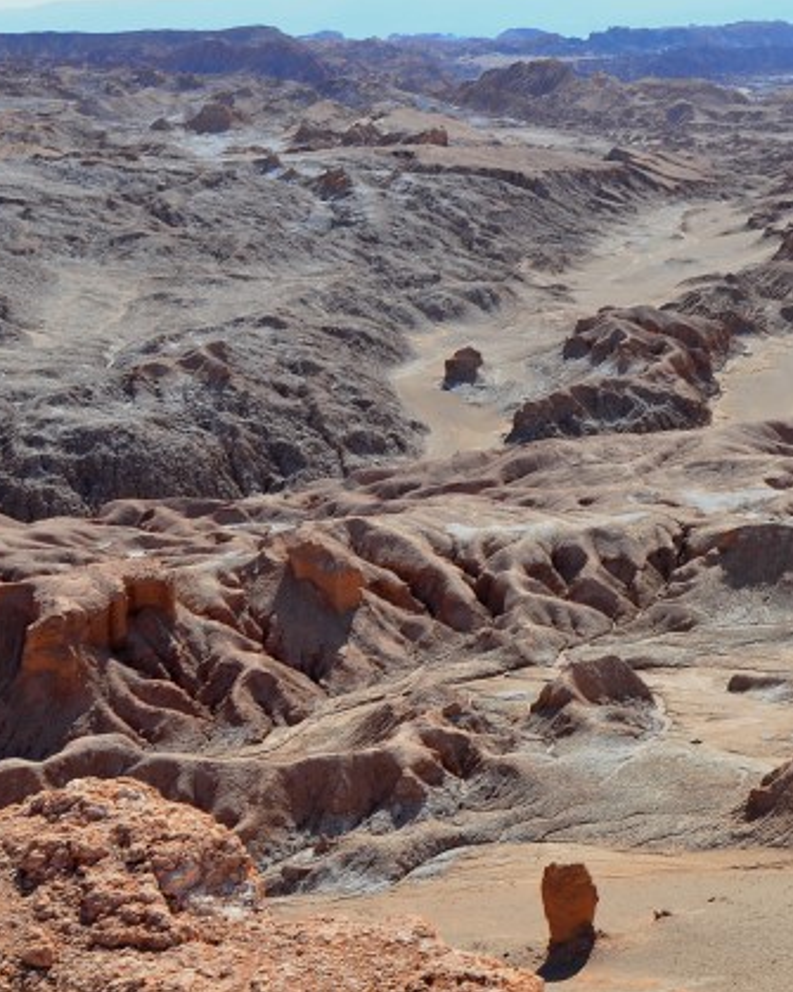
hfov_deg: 20.7
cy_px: 497
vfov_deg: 26.1
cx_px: 649
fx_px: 2142
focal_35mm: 73
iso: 100
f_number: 9
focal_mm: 34
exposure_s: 1/160
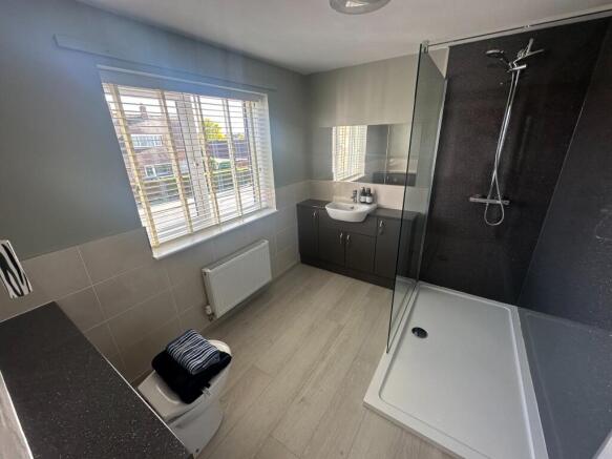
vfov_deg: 85.7
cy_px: 230
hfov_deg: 102.1
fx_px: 247
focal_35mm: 14
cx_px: 306
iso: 64
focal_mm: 2.22
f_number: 2.2
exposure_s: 1/99
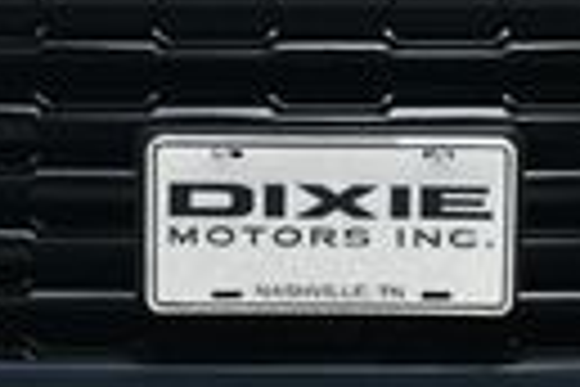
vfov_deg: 6.8
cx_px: 252
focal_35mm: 198
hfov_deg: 10.4
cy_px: -302
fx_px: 3190
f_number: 11
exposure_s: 1/160
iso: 100
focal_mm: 27
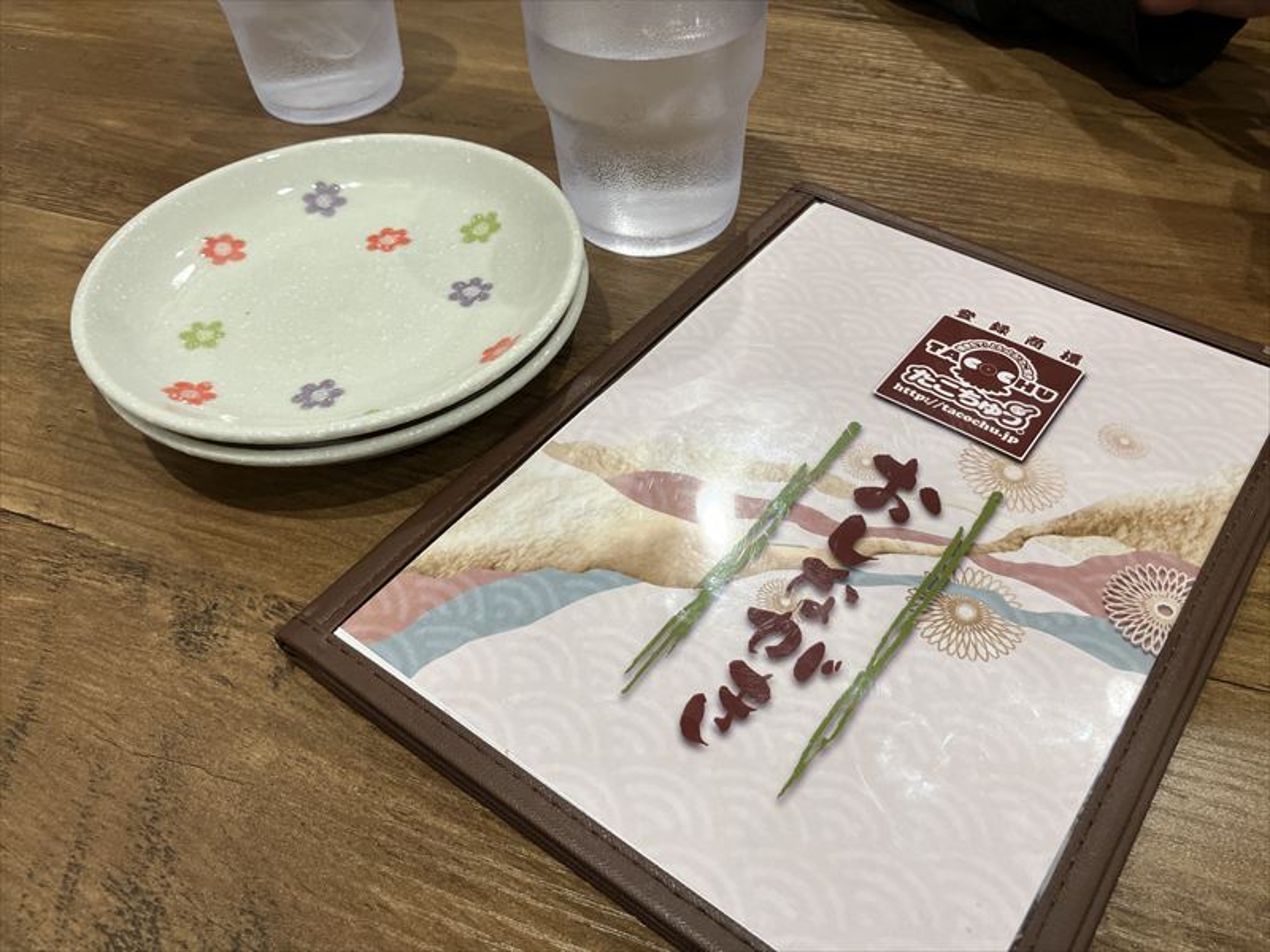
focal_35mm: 28
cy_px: 476
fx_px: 1027
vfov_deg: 49.7
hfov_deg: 63.4
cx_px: 635
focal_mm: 3.99
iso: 50
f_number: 1.8
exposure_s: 1/60
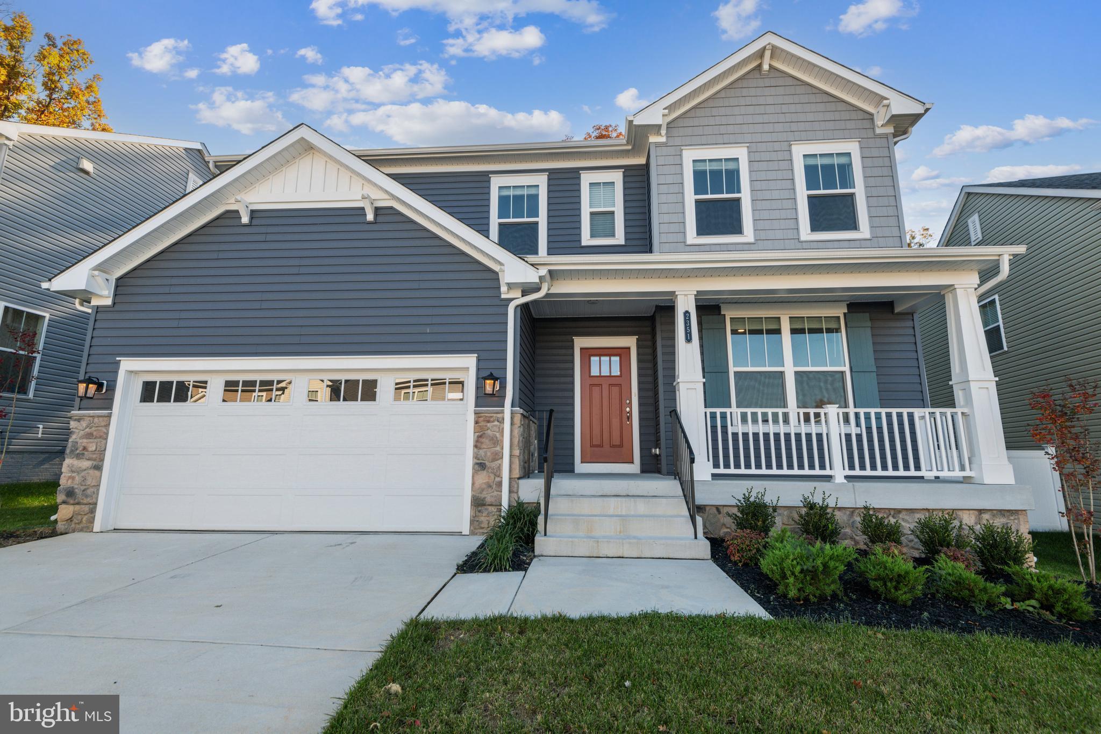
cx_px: 550
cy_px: 367
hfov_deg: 96.7
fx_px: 489
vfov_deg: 73.7
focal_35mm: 16
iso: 200
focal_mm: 16
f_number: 8
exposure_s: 1/320
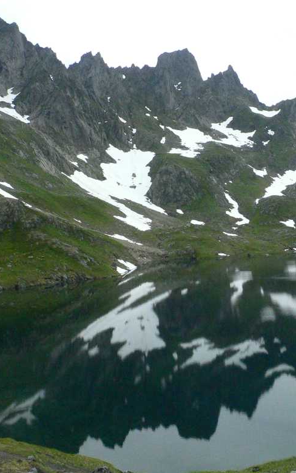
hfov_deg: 33.6
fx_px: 491
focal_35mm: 38
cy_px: 241
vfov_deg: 51.5
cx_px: 160
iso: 400
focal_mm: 4.6
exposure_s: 1/1000
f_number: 5.6
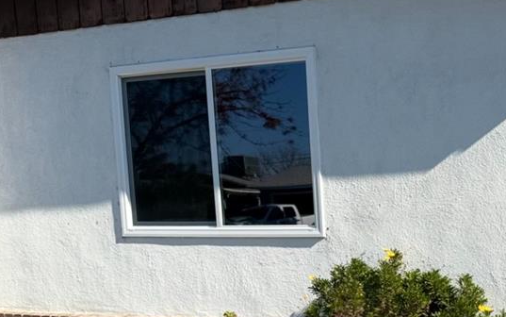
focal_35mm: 71
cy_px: 368
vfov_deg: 17.6
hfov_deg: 27.4
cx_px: 496
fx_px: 979
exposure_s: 1/4975
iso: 80
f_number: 1.78
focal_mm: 6.76
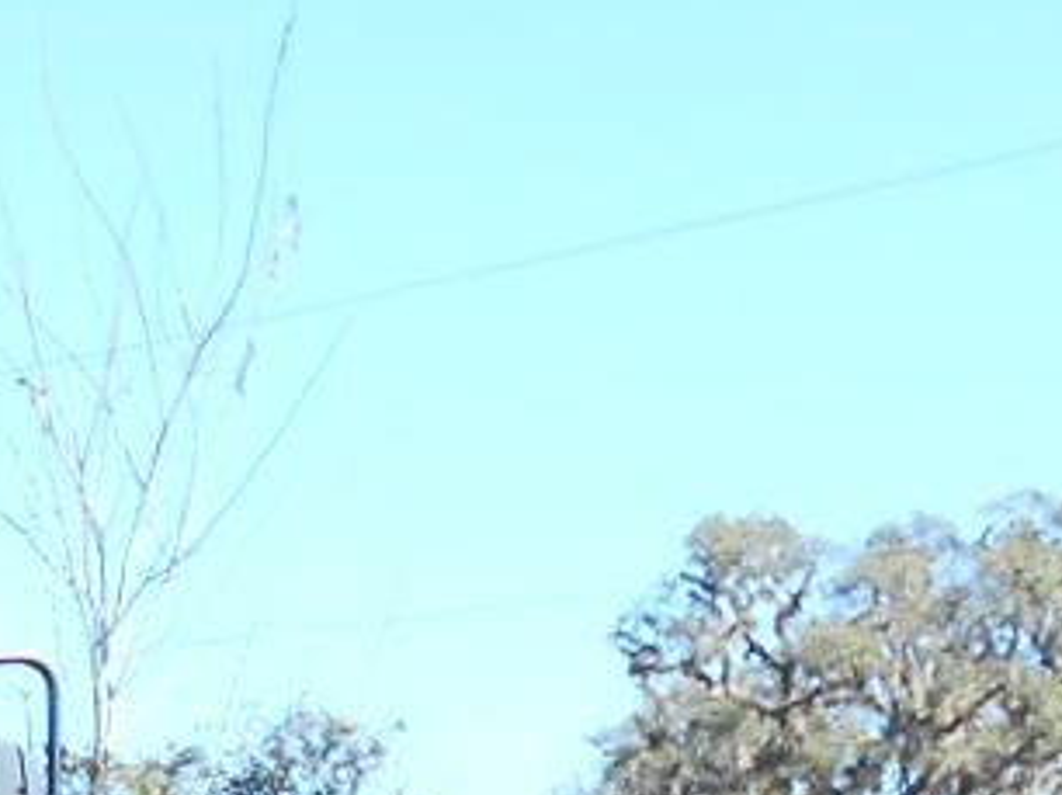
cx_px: -420
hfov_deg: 13.8
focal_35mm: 136
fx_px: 4169
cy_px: 1788
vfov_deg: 9.8
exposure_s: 1/320
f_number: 3.2
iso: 80
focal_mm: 4.6
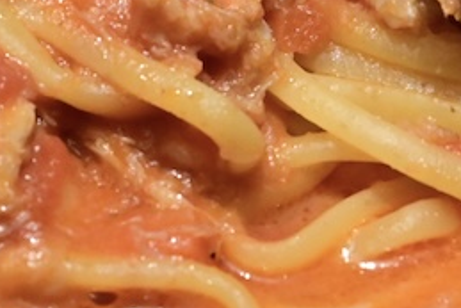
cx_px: 272
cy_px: -108
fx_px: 2972
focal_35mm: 232
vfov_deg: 5.9
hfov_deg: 8.9
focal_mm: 60
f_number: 11
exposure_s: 1/160
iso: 6400
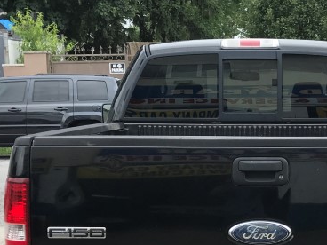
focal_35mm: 78
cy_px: 196
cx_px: 250
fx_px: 737
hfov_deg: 24.7
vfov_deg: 18.7
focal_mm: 3.99
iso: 20
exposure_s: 1/447
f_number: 1.8
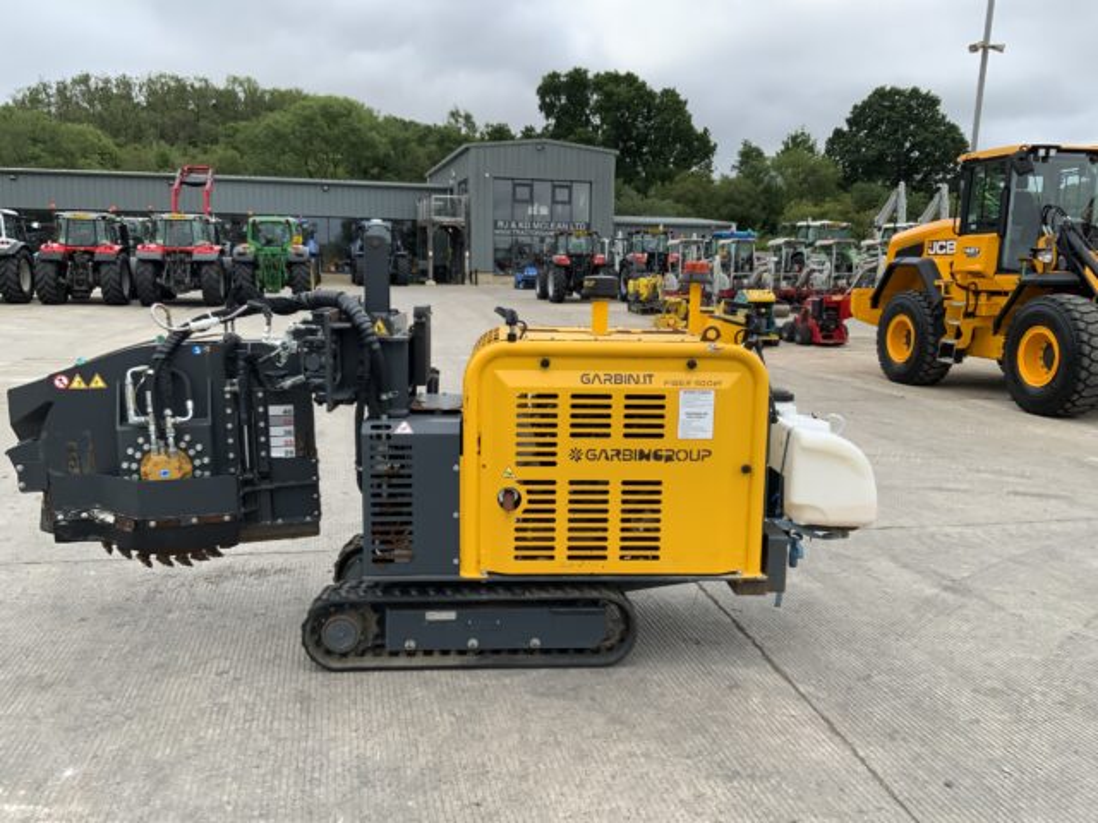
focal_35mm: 29
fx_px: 920
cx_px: 549
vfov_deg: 48.2
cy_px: 412
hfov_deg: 61.7
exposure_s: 1/700
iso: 16
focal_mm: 3
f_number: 1.8
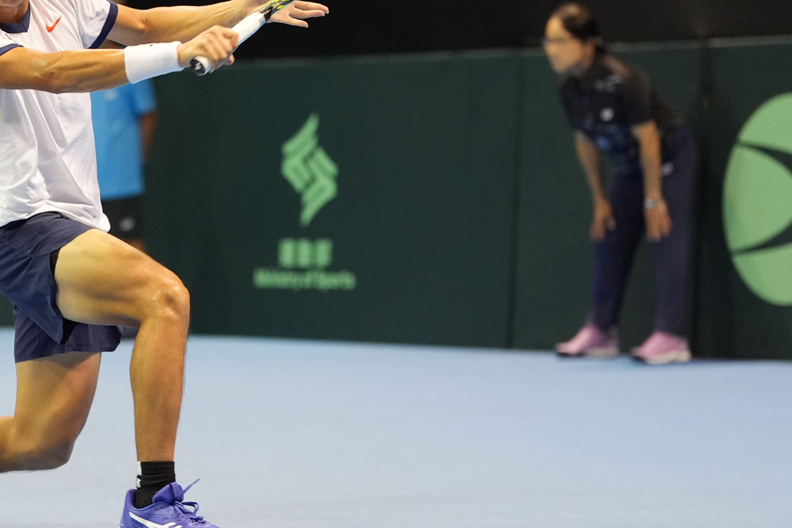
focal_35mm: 231
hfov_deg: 8.9
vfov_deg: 5.9
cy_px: 166
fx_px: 5081
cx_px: 89
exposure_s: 1/800
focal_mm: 124
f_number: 2.8
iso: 3200
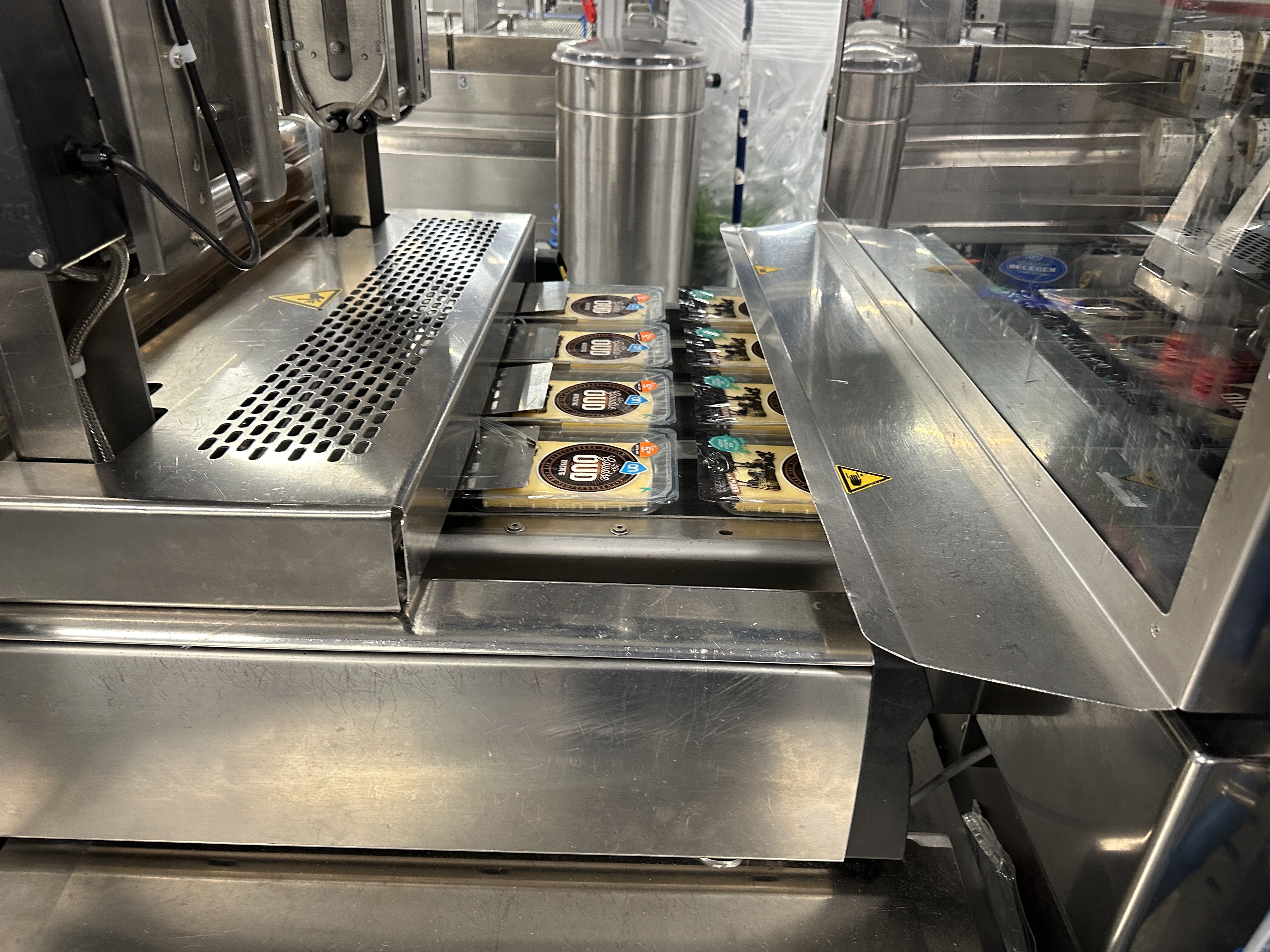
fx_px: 881
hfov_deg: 71.6
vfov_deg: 56.8
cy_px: 476
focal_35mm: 24
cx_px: 635
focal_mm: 6.86
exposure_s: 1/50
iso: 250
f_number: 1.78
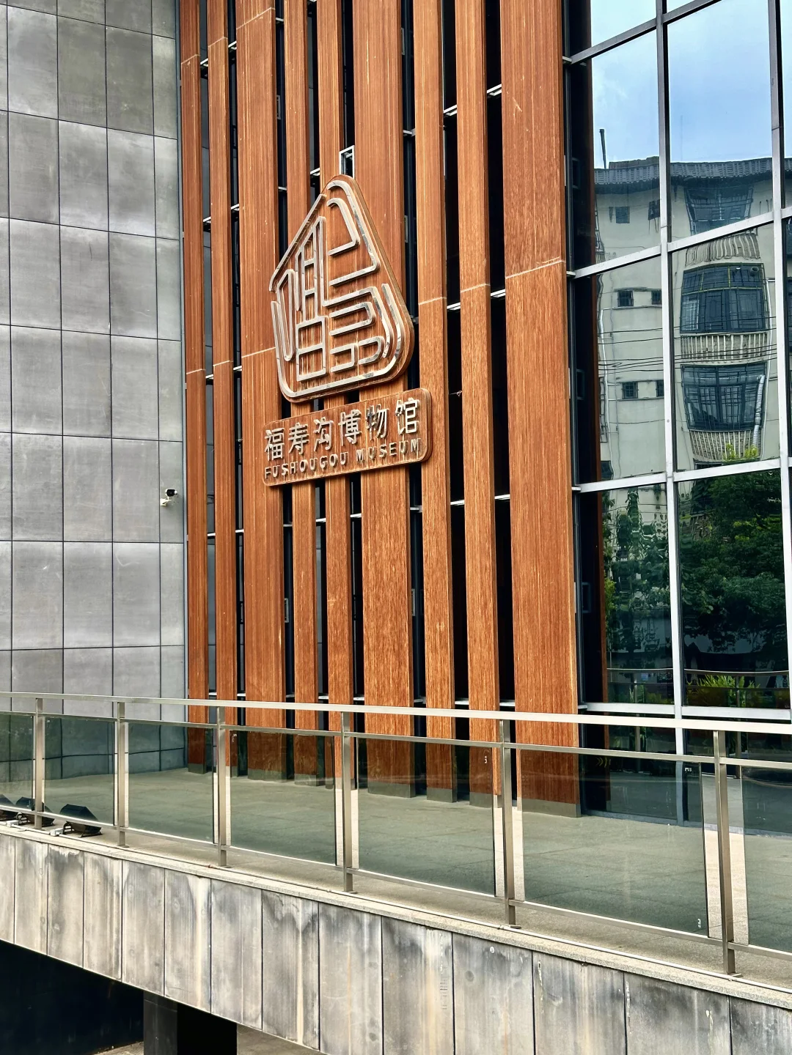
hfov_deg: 30.3
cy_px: 528
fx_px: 1464
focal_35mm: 48
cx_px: 396
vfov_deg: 39.7
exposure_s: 1/767
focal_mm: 6.86
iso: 64
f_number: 1.78
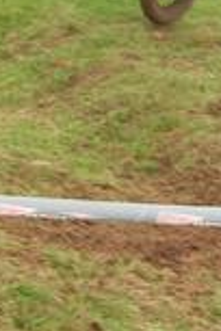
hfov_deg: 9.0
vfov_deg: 13.2
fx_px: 1400
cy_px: -63
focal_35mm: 152
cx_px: 89
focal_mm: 5.8
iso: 50
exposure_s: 1/142
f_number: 2.8
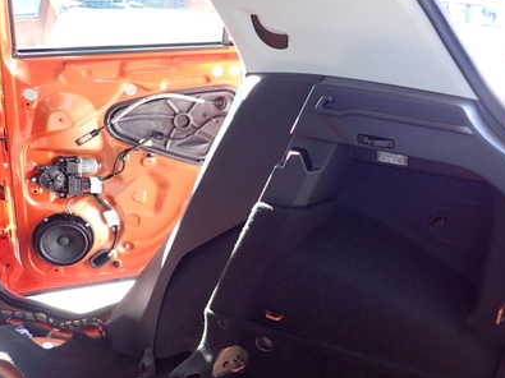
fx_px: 554
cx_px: 332
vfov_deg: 37.7
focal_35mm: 38
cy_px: 198
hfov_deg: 48.3
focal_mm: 4.5
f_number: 2
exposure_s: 1/40
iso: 200
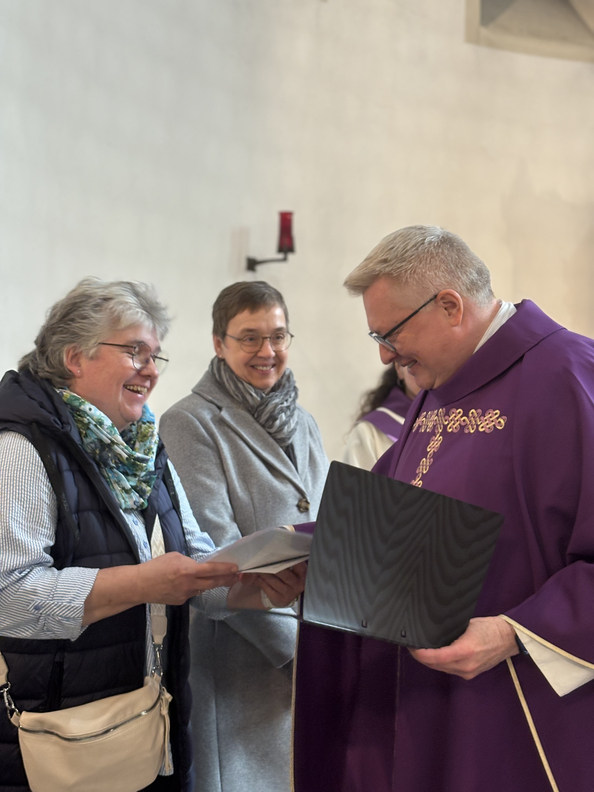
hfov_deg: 28.0
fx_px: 1190
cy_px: 396
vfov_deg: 36.8
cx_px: 297
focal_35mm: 52
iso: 100
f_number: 1.6
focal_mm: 5.96
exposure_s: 1/50
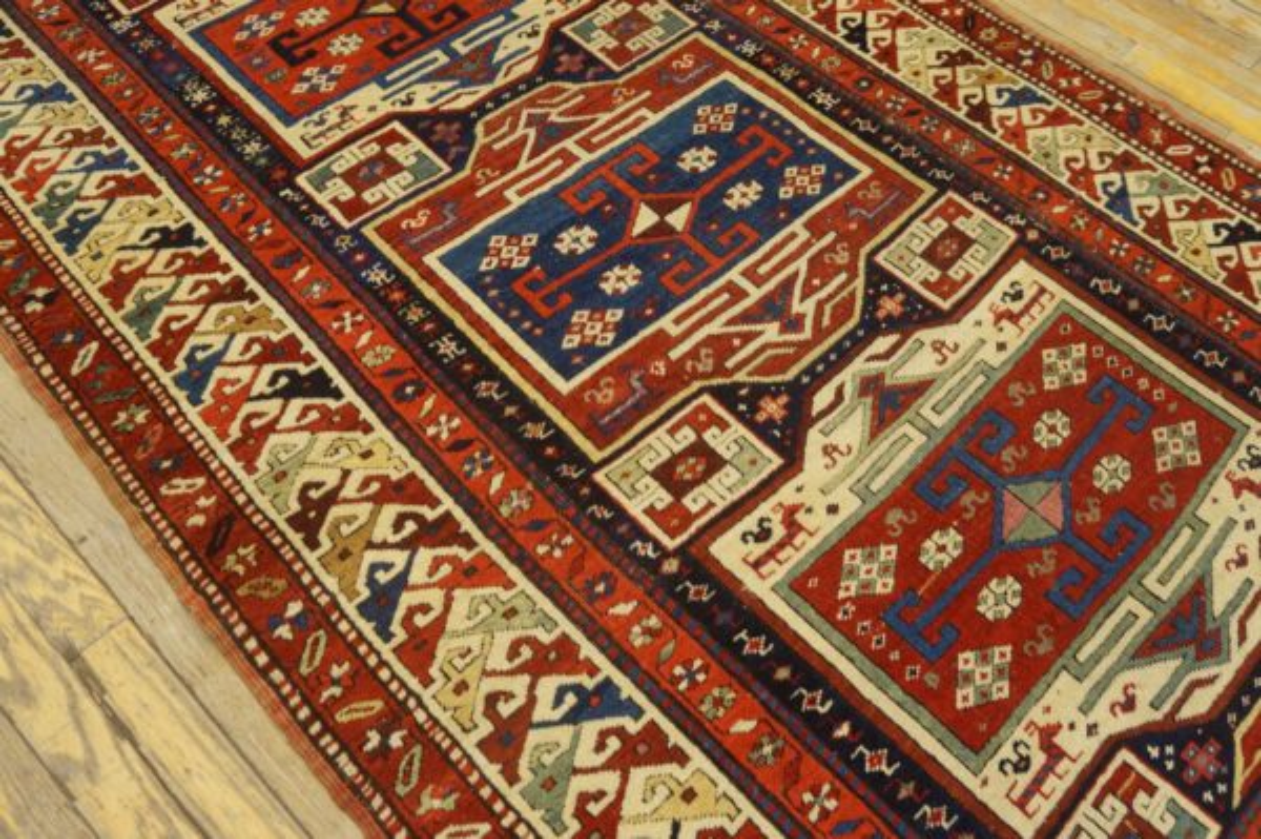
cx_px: 630
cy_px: 420
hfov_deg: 62.0
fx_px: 1050
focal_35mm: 30
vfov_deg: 43.5
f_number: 4
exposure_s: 1/60
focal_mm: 20
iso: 1000
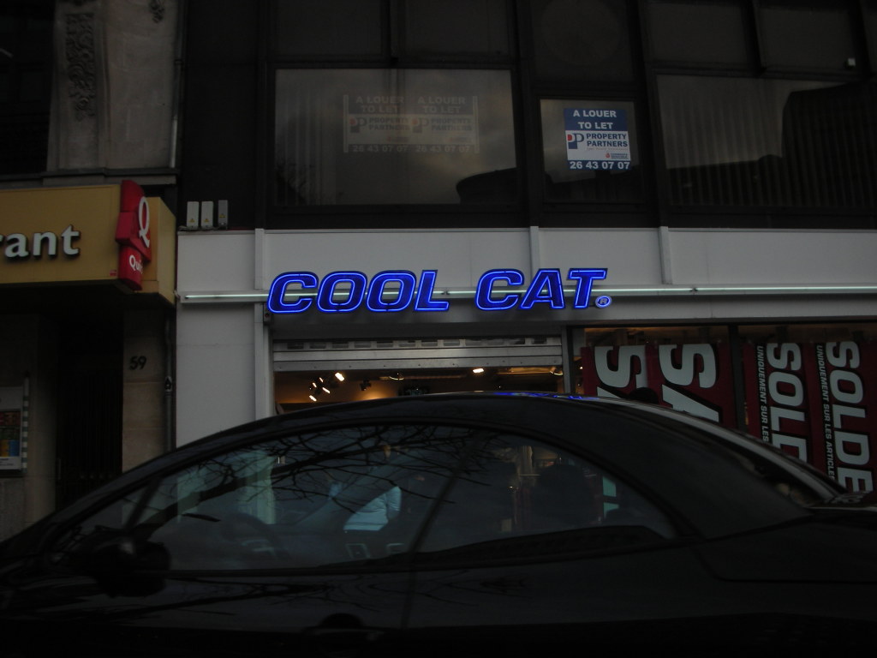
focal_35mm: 35
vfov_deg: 40.7
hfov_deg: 52.6
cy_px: 329
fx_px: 887
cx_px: 438
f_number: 3
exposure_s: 1/178
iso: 50
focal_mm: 5.8
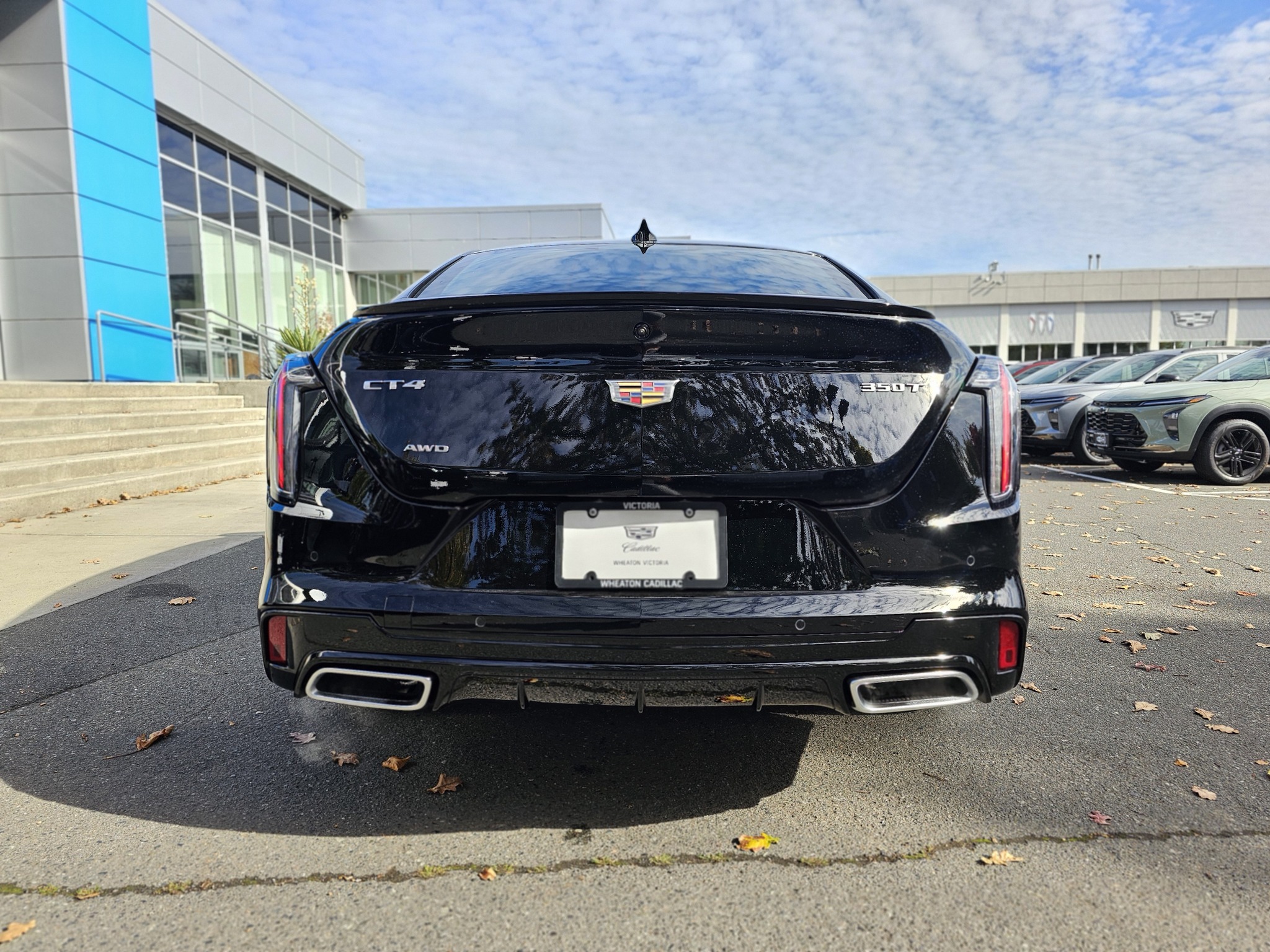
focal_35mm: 23
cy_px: 476
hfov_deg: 73.9
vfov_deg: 58.9
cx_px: 635
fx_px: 844
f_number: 1.7
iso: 10
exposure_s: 1/320
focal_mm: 6.3
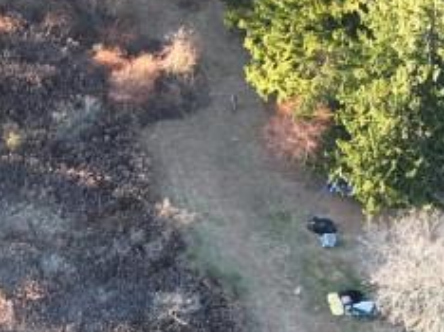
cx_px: -482
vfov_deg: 7.8
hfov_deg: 9.8
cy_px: 524
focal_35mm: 185
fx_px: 2370
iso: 100
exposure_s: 1/60
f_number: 2.8
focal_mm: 12.29
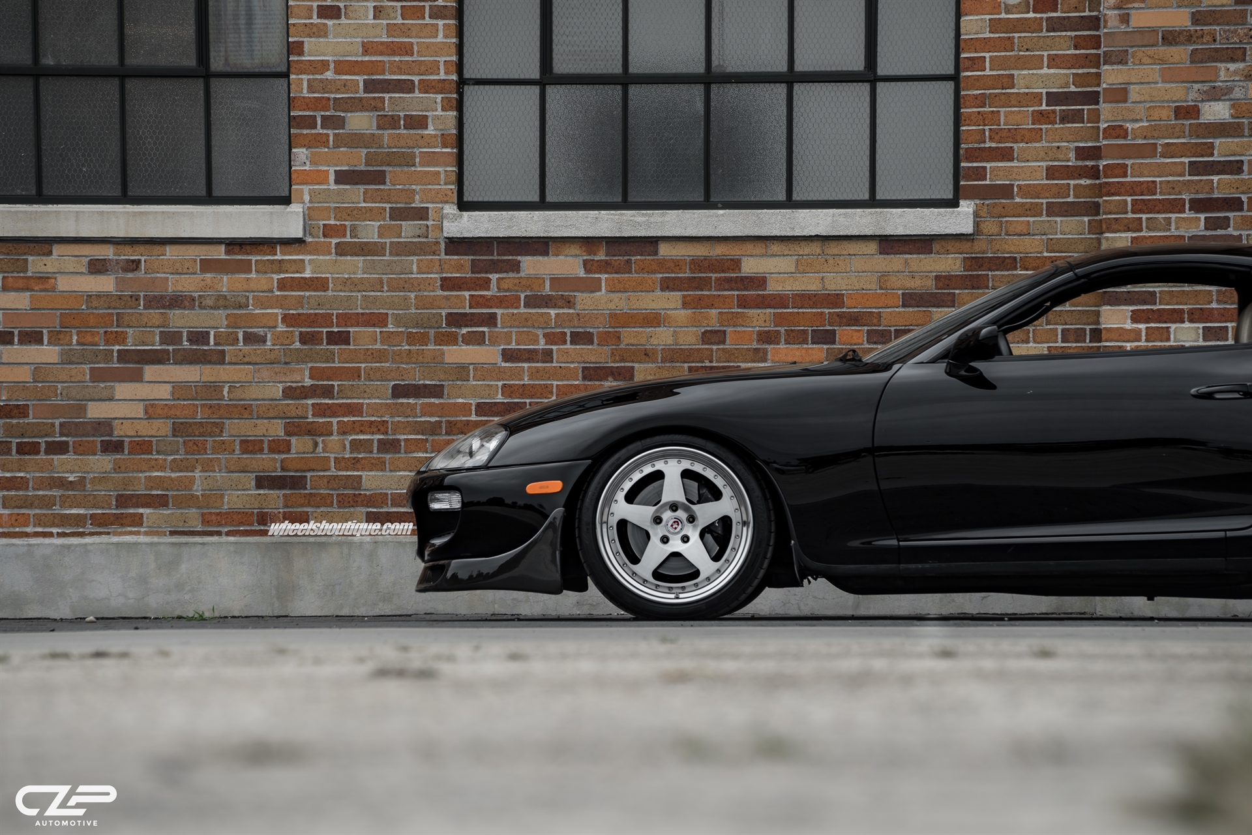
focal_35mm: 200
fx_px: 6955
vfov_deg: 6.9
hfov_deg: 10.3
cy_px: 418
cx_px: 626
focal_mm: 200
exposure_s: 1/160
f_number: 6.3
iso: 100
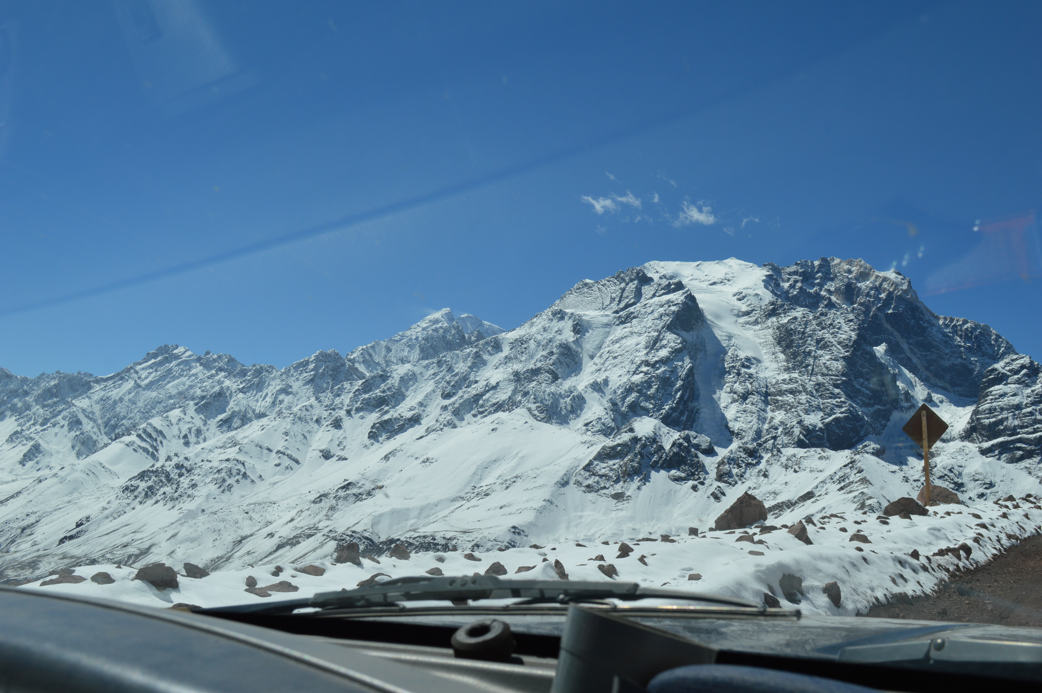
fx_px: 1215
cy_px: 346
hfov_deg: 46.4
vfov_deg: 31.8
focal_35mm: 42
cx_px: 521
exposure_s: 1/400
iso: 100
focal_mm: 28
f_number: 10
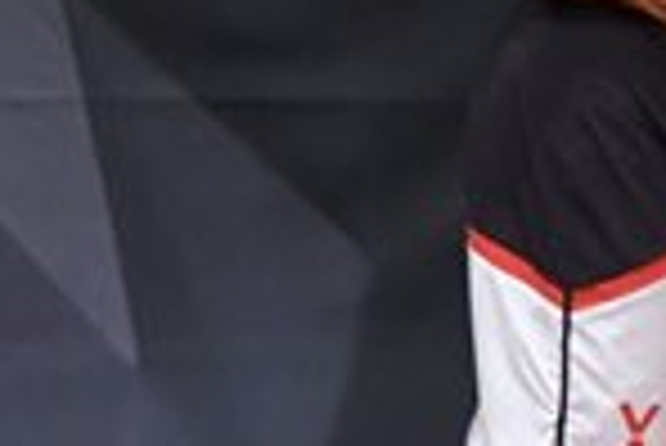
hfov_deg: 1.5
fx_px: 26184
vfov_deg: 1.0
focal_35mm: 1414
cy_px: 59
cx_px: 650
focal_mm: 180
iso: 6400
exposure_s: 1/400
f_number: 5.6
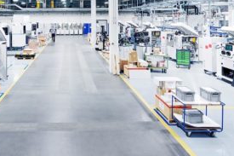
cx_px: 70
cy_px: 29
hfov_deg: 58.3
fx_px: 201
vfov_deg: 40.4
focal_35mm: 31
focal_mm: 14
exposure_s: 1/4
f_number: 8
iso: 100
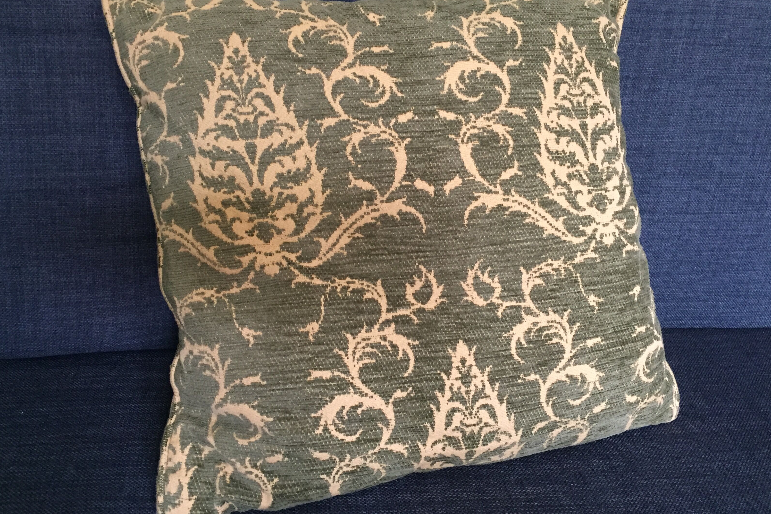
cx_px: 380
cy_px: 252
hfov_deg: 60.3
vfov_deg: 42.3
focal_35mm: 31
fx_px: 664
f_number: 2.2
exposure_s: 1/33
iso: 250
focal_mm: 4.15
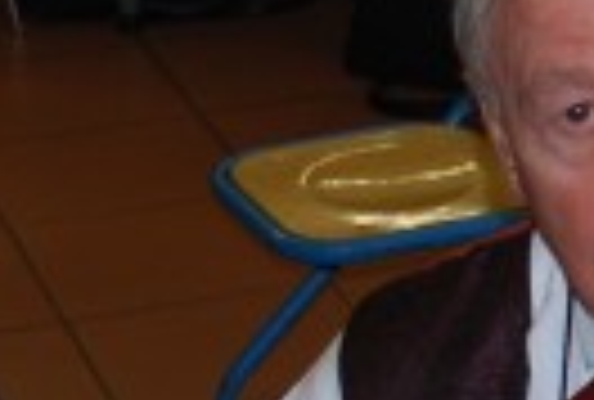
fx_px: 4023
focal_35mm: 243
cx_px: 1136
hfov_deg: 8.1
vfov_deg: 5.7
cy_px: 319
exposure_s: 1/60
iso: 200
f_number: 4.2
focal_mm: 24
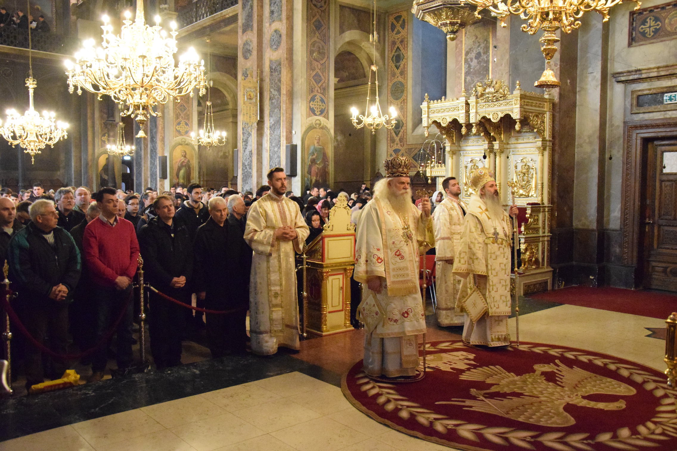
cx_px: 338
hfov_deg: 59.5
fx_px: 592
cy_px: 226
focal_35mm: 32
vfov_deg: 41.7
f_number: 4
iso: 10000
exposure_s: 1/60
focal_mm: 21
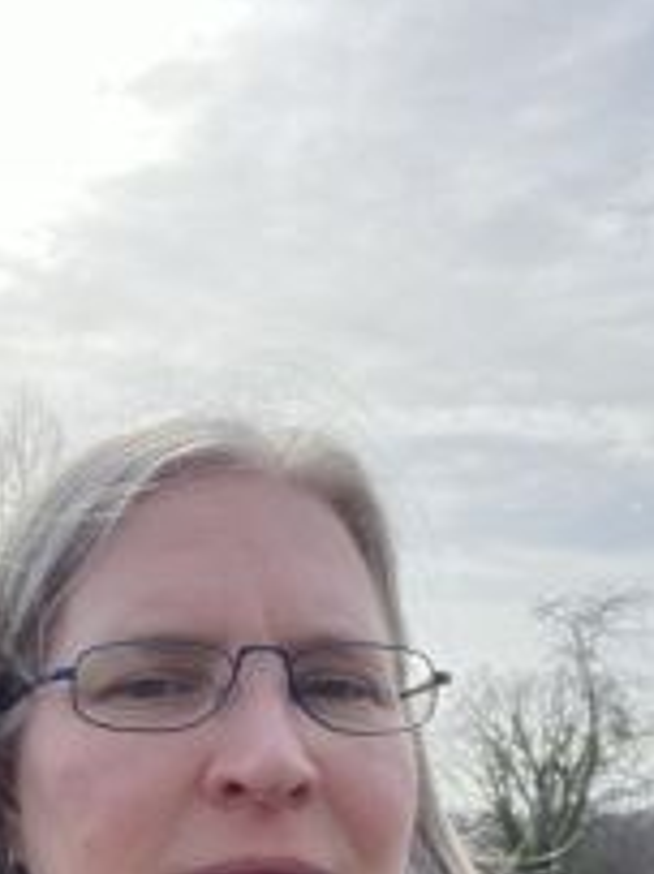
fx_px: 1589
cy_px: 605
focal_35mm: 63
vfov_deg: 30.4
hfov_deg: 23.2
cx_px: 219
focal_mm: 2.87
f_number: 2.2
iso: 20
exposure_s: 1/758
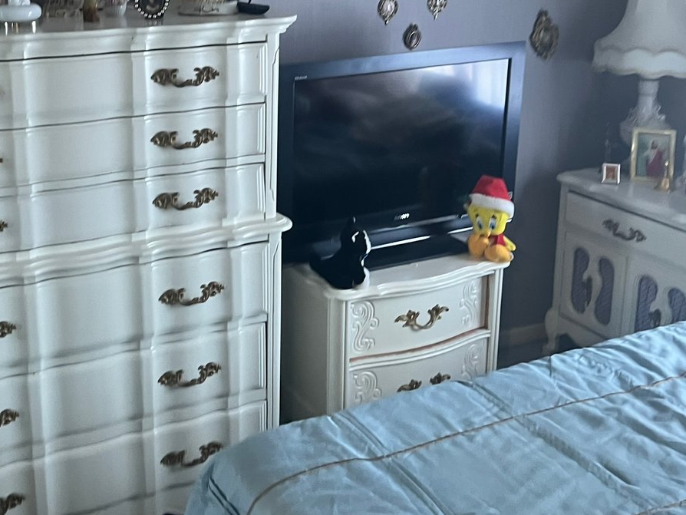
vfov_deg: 32.1
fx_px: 872
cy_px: 107
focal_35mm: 44
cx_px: 220
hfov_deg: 42.3
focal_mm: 5.7
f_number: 1.5
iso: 250
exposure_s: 1/60
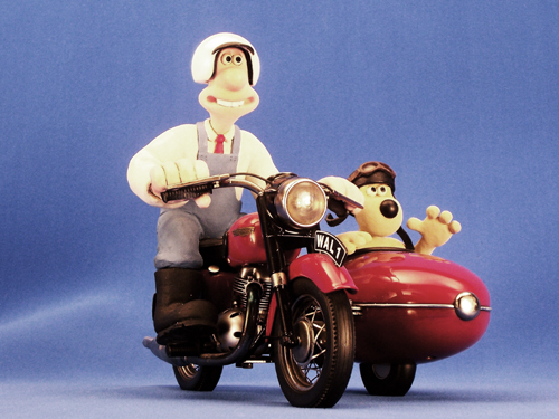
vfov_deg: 22.3
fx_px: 1066
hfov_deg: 29.4
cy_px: 210
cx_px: 280
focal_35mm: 66
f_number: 4
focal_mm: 10.8
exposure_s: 1/45
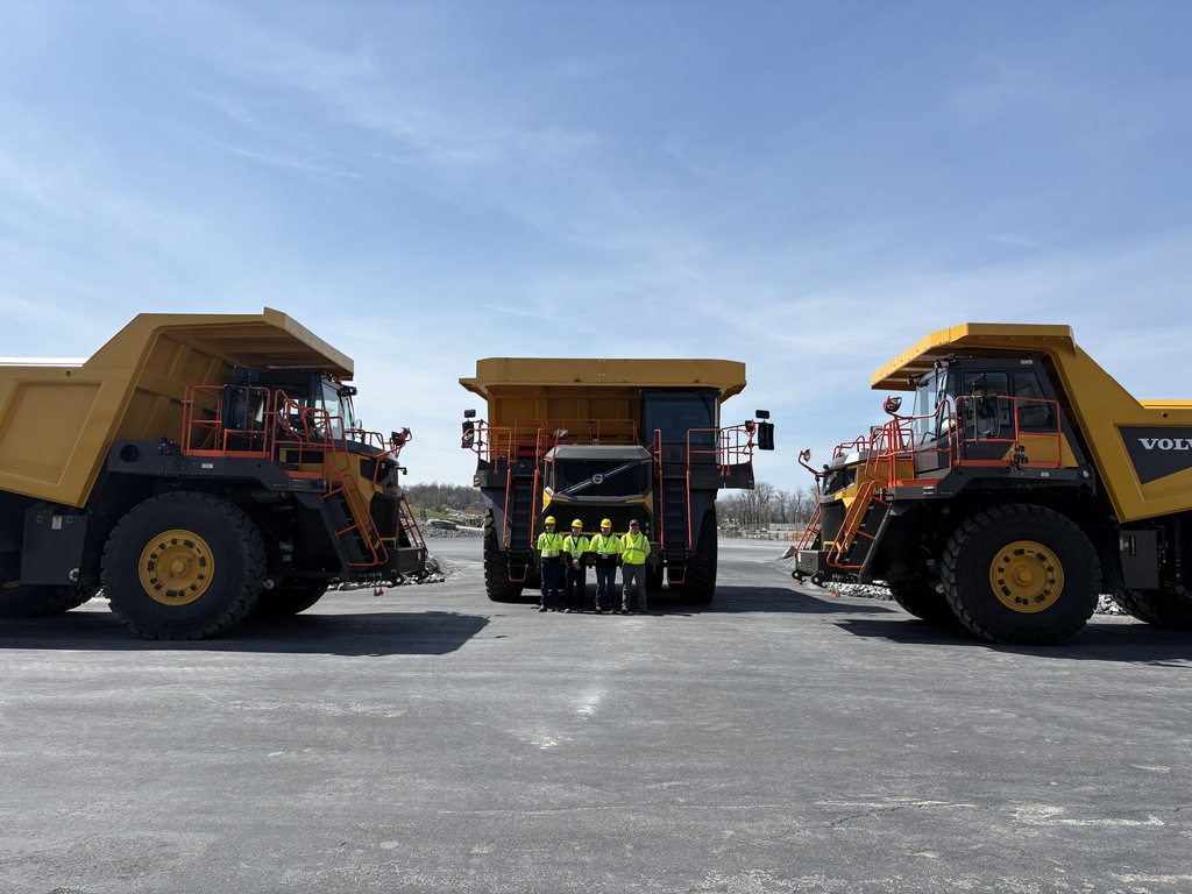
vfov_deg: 53.1
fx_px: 895
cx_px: 596
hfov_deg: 67.3
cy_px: 447
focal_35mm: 26
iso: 50
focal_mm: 5.96
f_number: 1.6
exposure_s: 1/4608
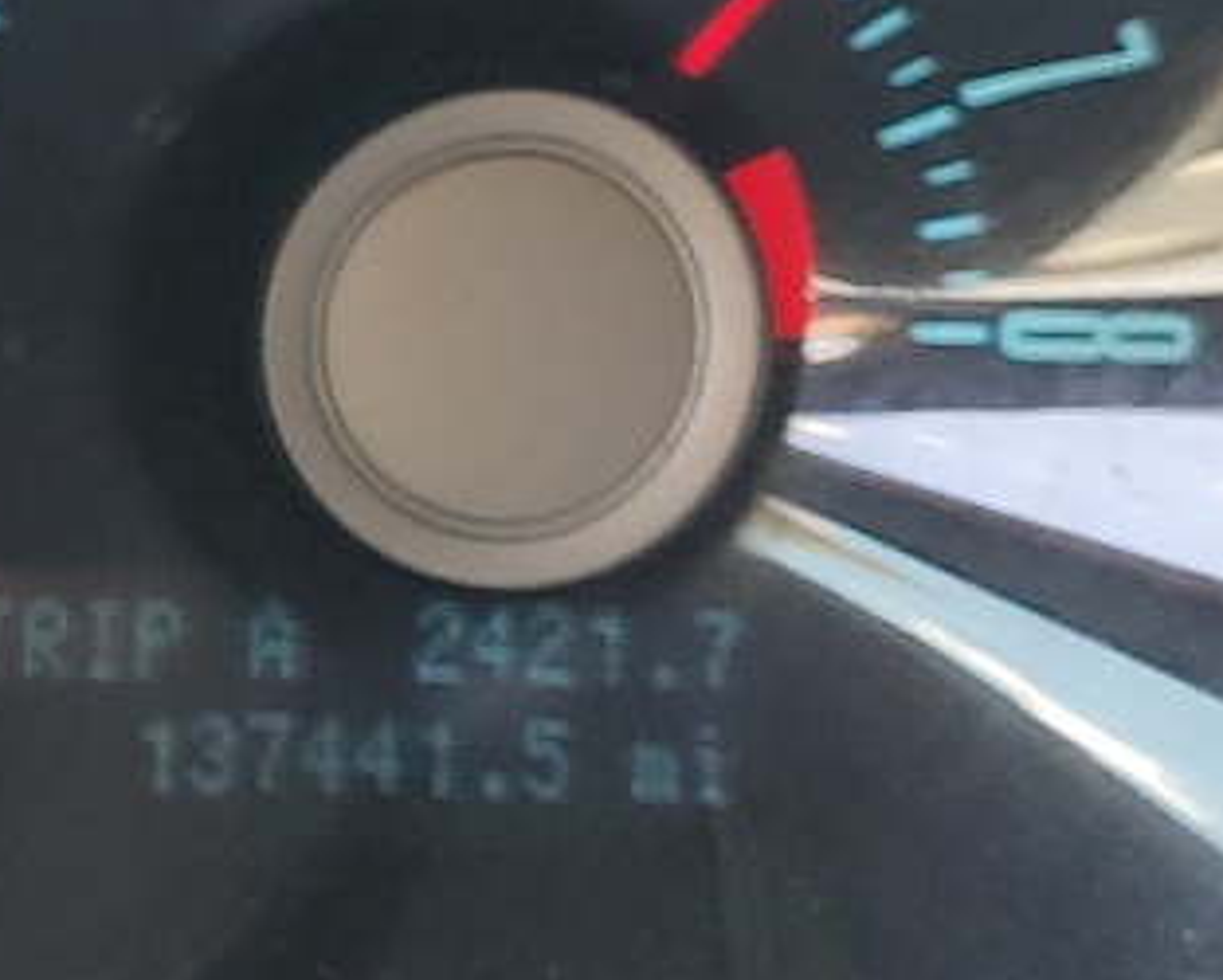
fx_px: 4708
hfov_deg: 13.0
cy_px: 114
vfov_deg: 11.8
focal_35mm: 130
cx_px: -1188
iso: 50
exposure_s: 1/130
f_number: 1.5
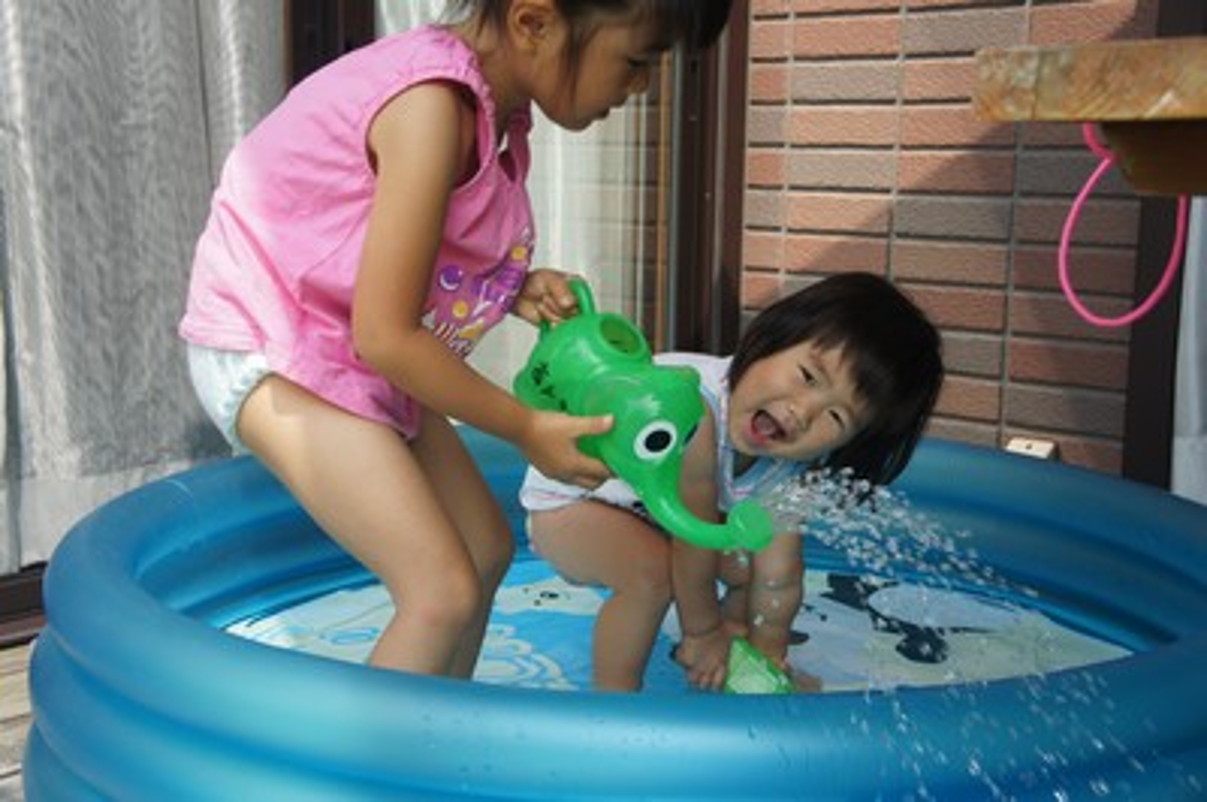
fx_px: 1658
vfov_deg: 27.2
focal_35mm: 50
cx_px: 604
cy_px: 401
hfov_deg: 40.0
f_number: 8
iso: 200
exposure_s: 1/200
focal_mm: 33
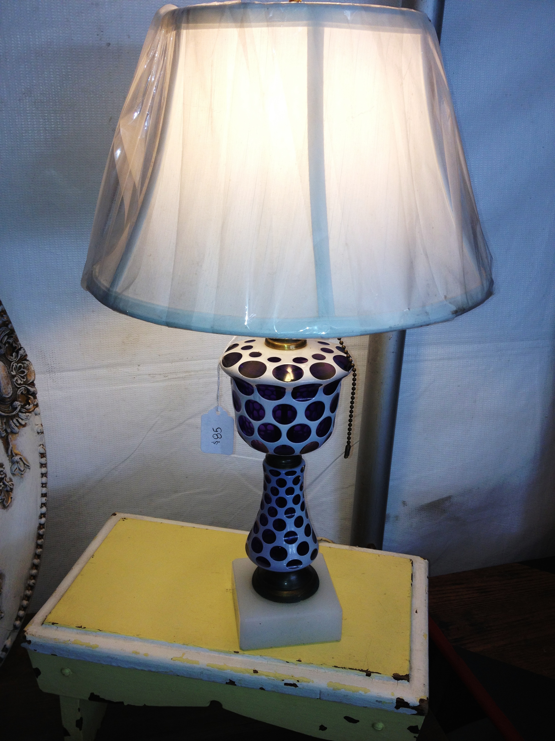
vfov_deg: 52.6
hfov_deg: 40.7
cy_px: 370
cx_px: 278
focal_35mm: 35
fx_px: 748
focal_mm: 4.28
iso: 80
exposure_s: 1/120
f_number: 2.4
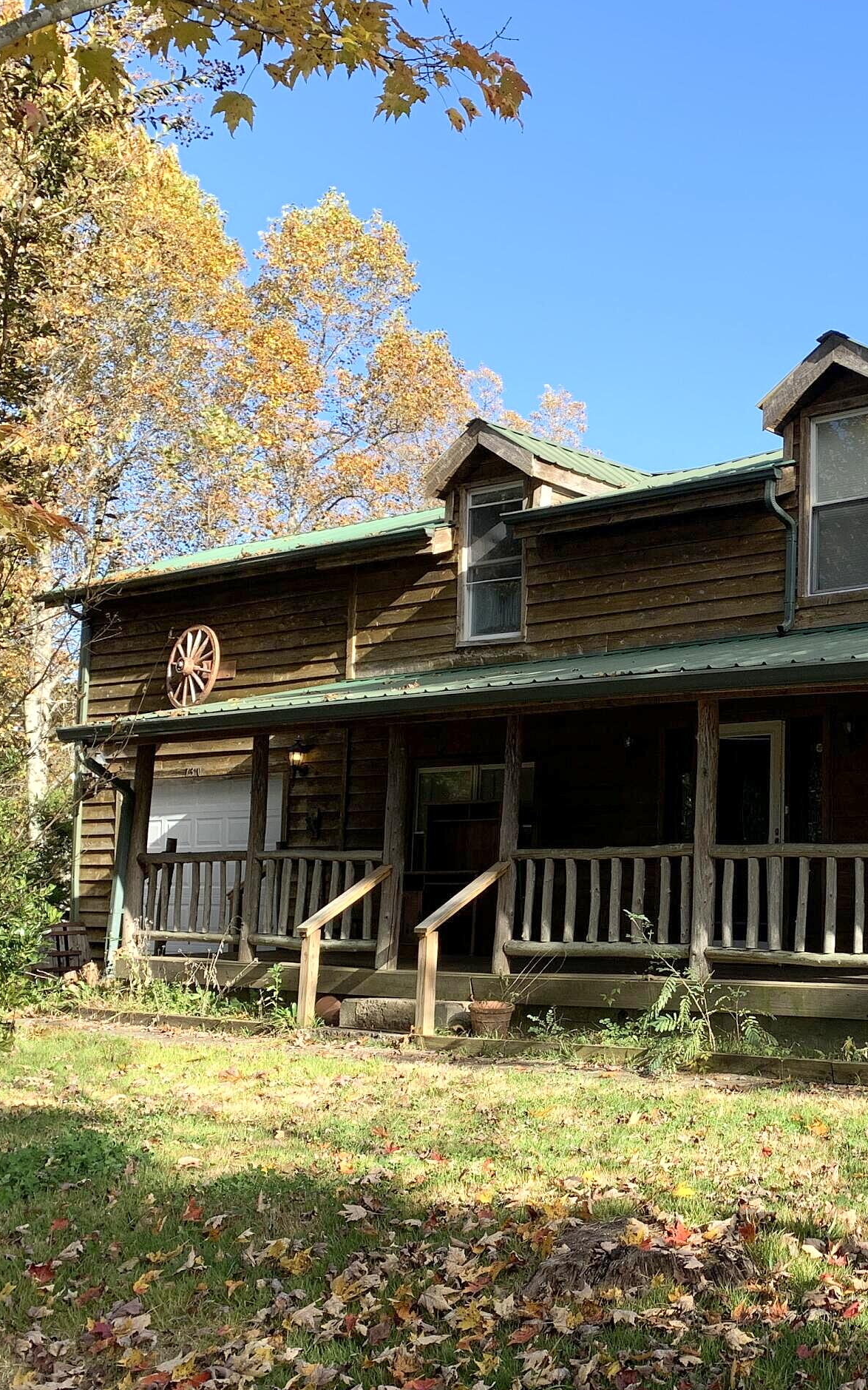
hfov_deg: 27.8
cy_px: 737
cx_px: 835
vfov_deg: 45.3
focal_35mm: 44
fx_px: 1666
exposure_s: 1/822
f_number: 1.8
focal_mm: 4.25
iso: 25
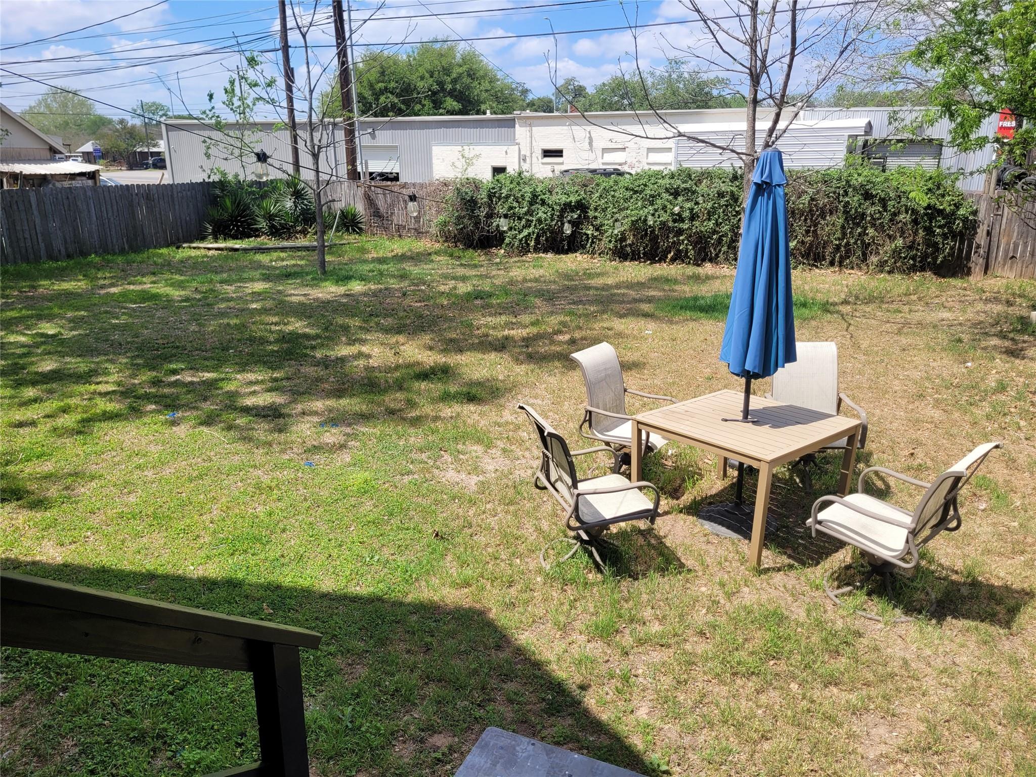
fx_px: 778
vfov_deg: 53.1
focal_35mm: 26
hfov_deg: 67.3
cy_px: 388
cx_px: 518
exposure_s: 1/1814
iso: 40
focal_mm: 5.4
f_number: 1.8
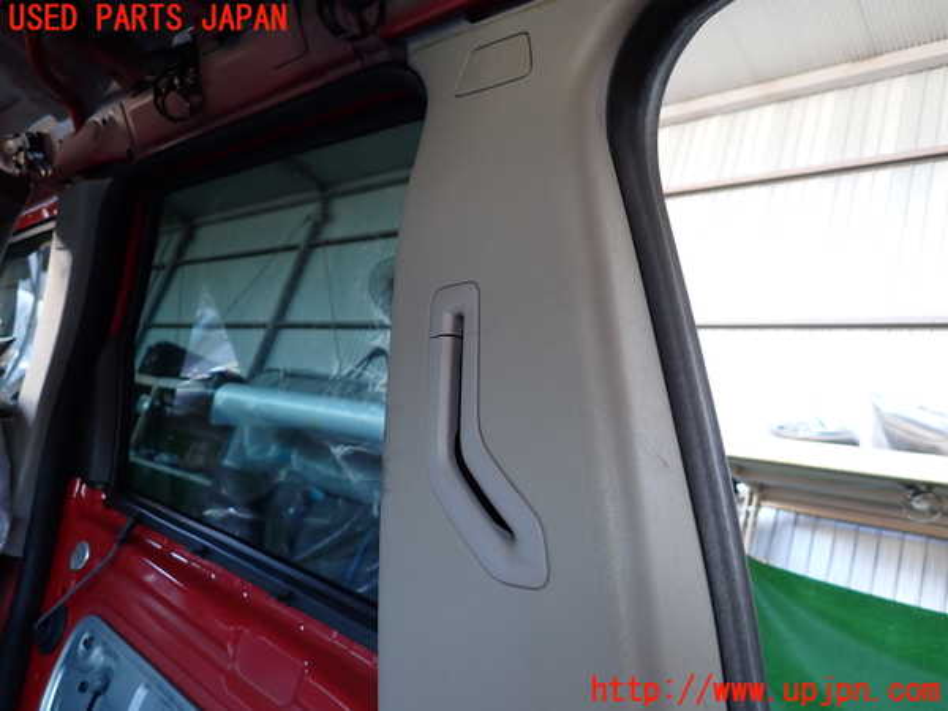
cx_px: 474
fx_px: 685
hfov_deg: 69.4
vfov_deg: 54.9
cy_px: 356
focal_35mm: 25
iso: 200
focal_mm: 4.5
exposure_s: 1/80
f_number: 2
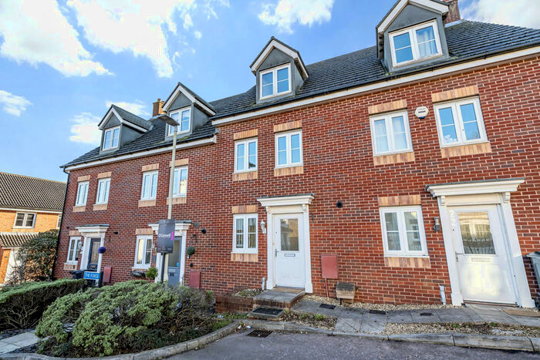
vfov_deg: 73.8
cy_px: 180
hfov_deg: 96.7
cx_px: 270
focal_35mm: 16
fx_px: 240
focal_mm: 16
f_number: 8
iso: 320
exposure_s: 1/400
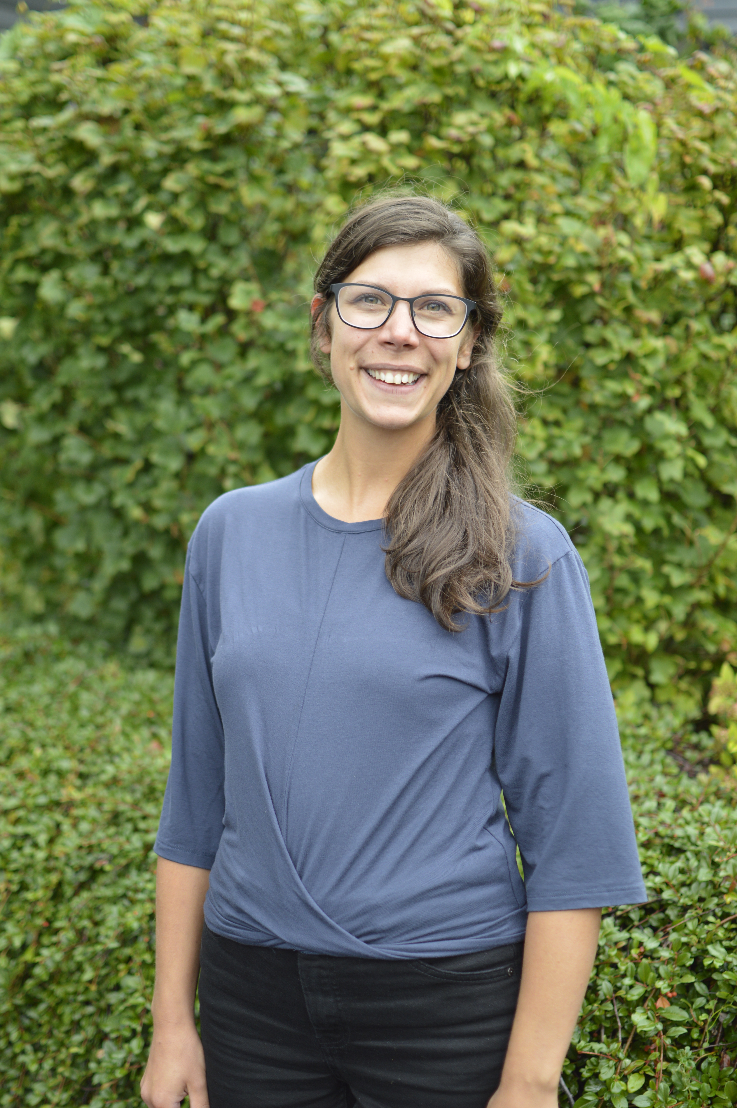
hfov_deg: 25.7
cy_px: 554
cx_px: 368
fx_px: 1615
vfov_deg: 37.9
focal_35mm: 52
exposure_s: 1/320
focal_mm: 35
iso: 200
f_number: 1.8
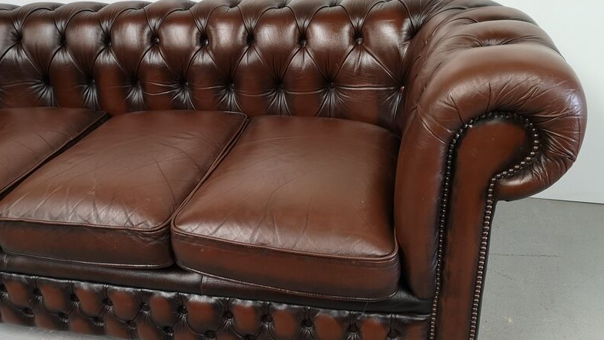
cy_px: 175
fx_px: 480
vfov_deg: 38.9
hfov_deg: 64.3
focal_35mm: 30
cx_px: 304
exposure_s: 1/40
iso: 160
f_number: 1.8
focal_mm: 5.58
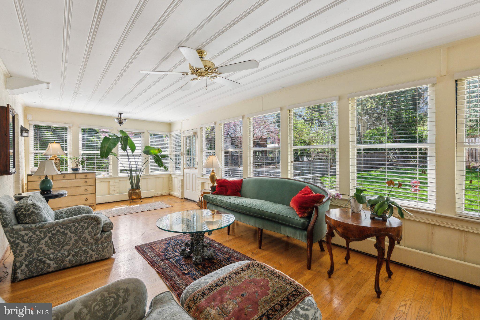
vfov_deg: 77.3
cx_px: 240
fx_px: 200
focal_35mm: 15
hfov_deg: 100.4
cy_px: 160
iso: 400
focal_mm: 15
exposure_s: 1/200
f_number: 7.1
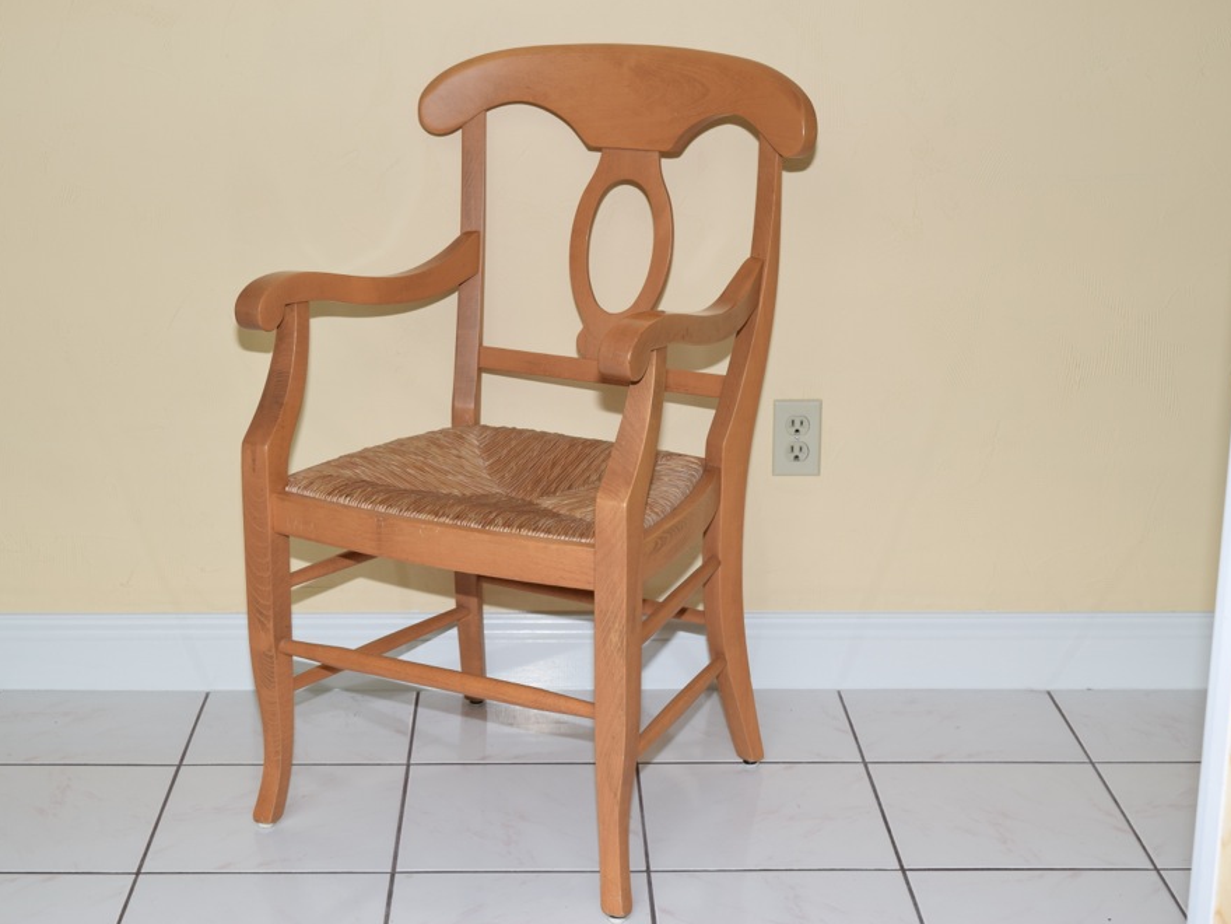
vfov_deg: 24.8
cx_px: 537
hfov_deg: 32.7
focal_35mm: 59
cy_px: 461
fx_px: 2098
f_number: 8
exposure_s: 1/60
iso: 100
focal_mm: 36
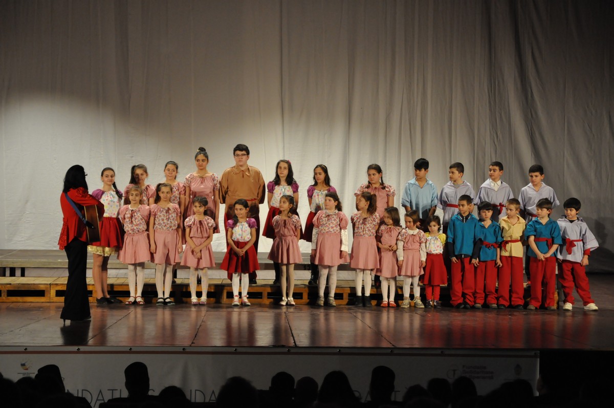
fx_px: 1686
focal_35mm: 99
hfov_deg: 20.6
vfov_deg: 13.8
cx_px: 307
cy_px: 204
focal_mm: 66
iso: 1600
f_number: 5.3
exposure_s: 1/60
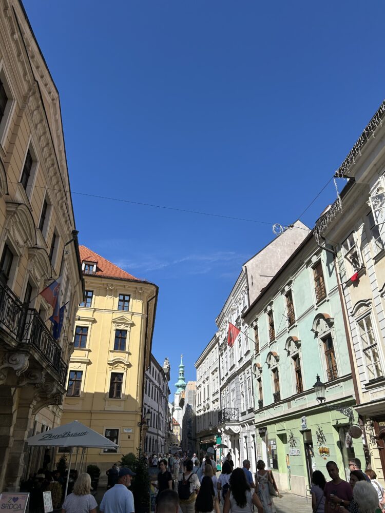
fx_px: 386
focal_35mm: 26
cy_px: 256
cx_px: 192
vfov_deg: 67.3
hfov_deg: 53.1
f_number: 1.5
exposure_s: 1/5319
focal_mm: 5.7
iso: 50
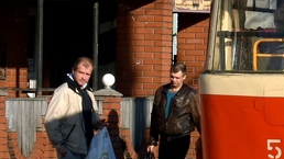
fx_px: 2198
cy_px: 8
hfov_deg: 7.1
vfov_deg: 4.2
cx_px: 555
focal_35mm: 292
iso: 160
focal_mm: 40
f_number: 11
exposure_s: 1/500
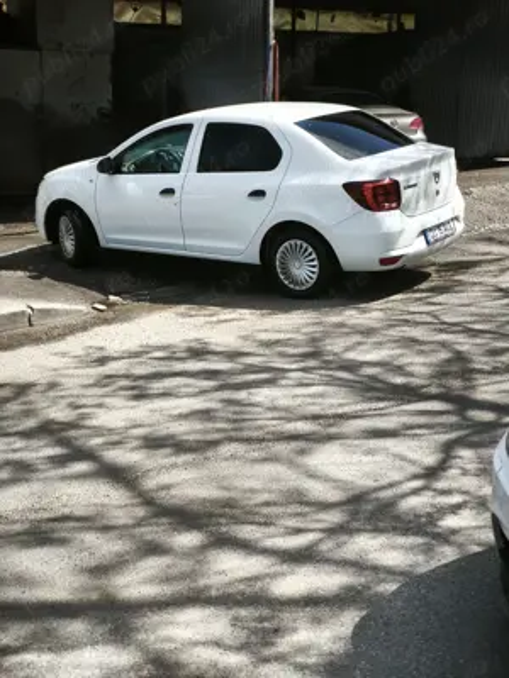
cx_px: 254
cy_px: 339
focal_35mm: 50
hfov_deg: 29.1
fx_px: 980
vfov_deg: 38.2
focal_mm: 7.1
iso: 50
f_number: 1.9
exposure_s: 1/335
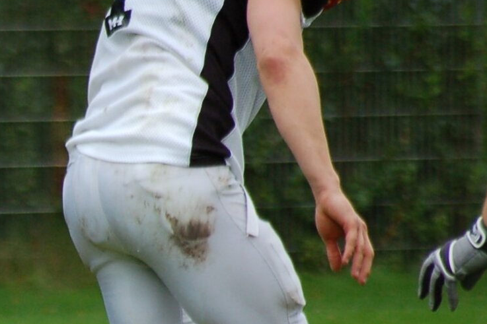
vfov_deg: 1.3
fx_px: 14511
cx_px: -184
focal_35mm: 1073
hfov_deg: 1.9
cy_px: 334
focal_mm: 240
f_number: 5.3
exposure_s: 1/500
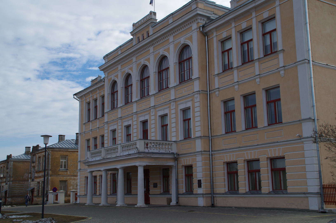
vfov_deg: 31.8
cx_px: 168
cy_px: 112
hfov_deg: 46.5
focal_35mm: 42
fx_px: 391
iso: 100
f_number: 11
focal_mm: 28
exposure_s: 1/160
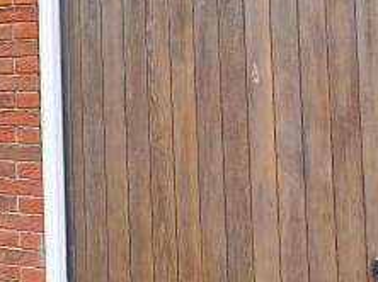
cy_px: 39
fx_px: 654
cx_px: -179
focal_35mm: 60
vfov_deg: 23.8
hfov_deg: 25.1
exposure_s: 1/505
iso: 50
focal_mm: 2.2
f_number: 2.2
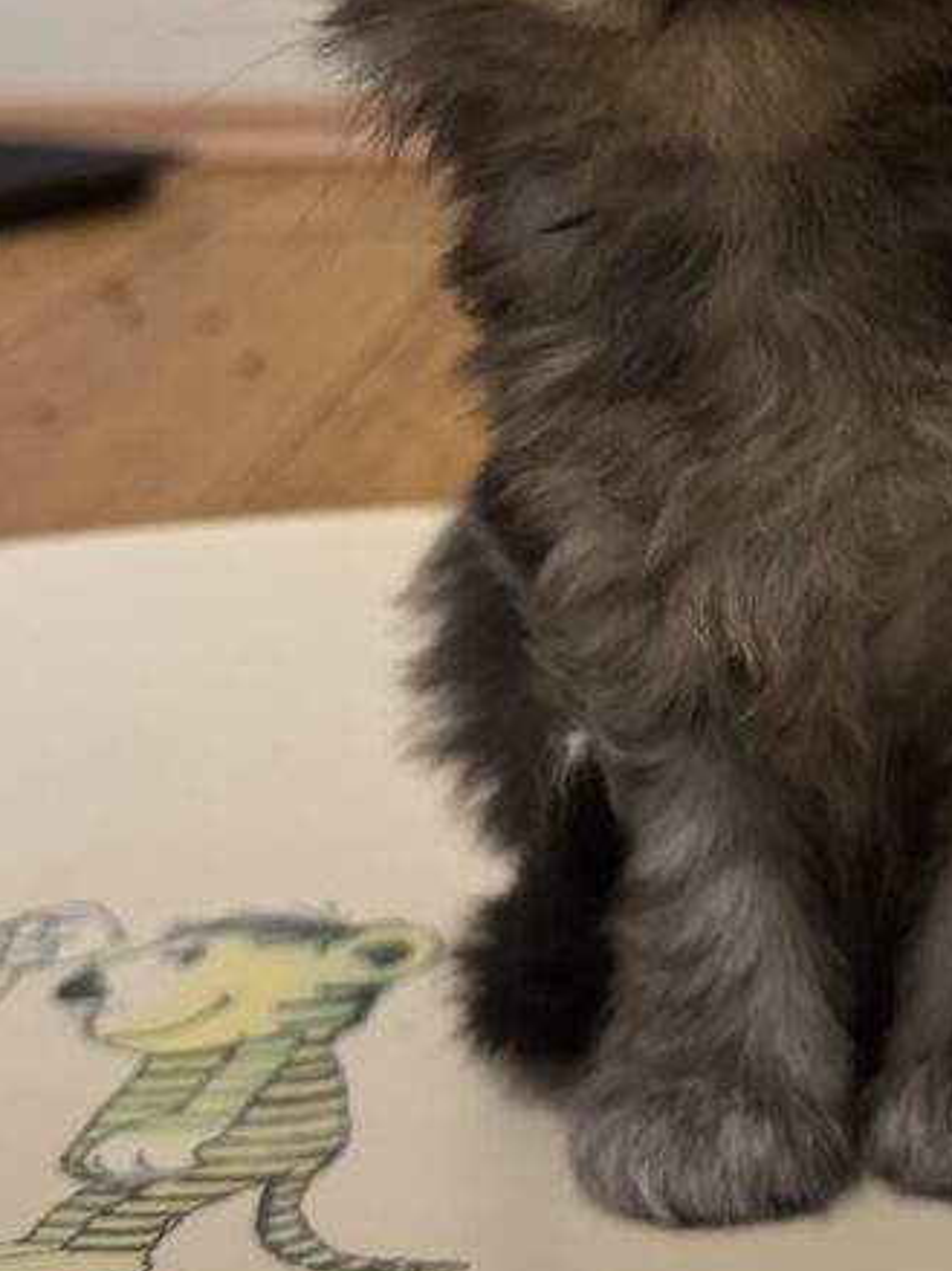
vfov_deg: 33.8
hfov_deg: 25.6
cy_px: 342
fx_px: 2054
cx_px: 781
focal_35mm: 56
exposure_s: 1/60
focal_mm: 6.76
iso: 640
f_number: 1.78
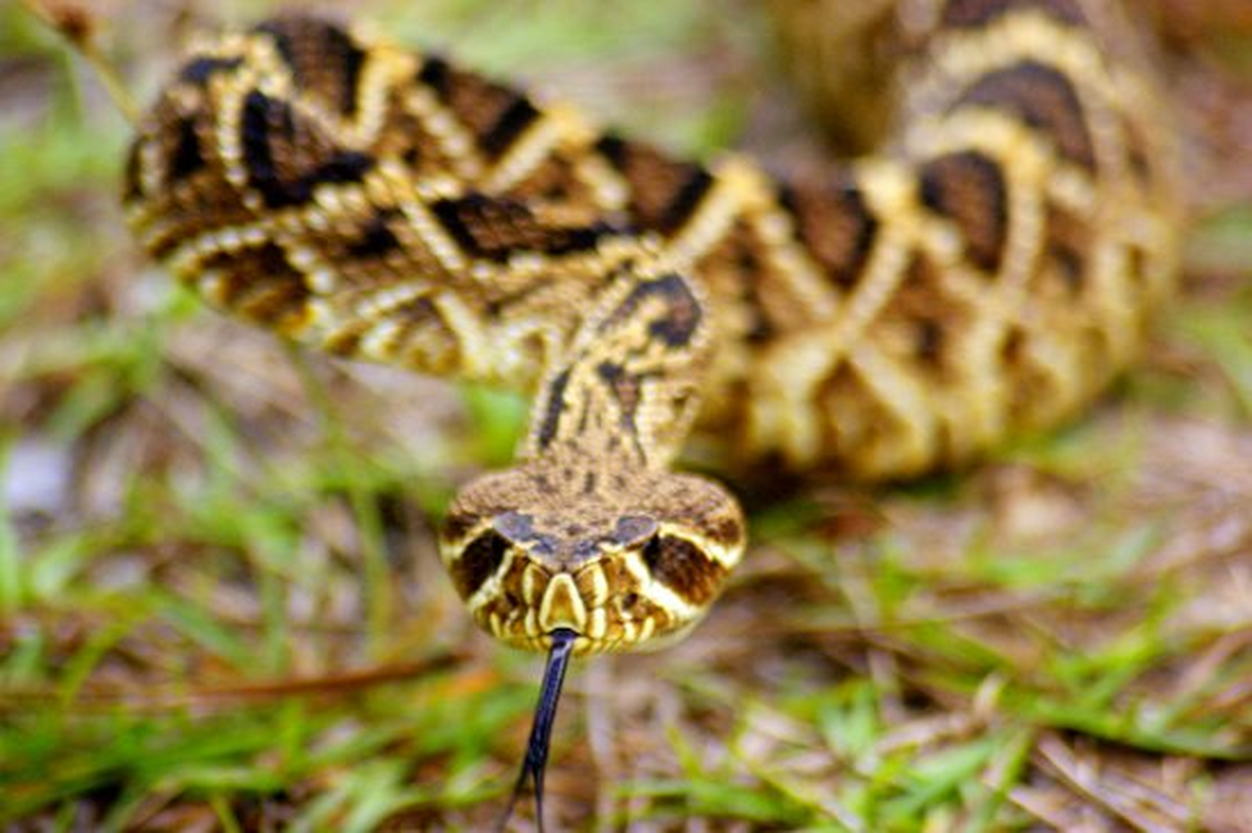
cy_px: 416
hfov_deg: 4.6
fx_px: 15640
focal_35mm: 450
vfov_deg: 3.1
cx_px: 626
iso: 400
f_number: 5.6
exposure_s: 1/320
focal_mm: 300
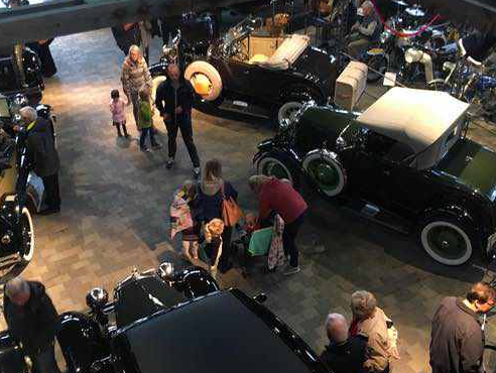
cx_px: 252
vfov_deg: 33.7
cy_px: 186
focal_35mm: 43
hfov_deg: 43.8
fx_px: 617
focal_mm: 4.15
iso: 200
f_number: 2.2
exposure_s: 1/17
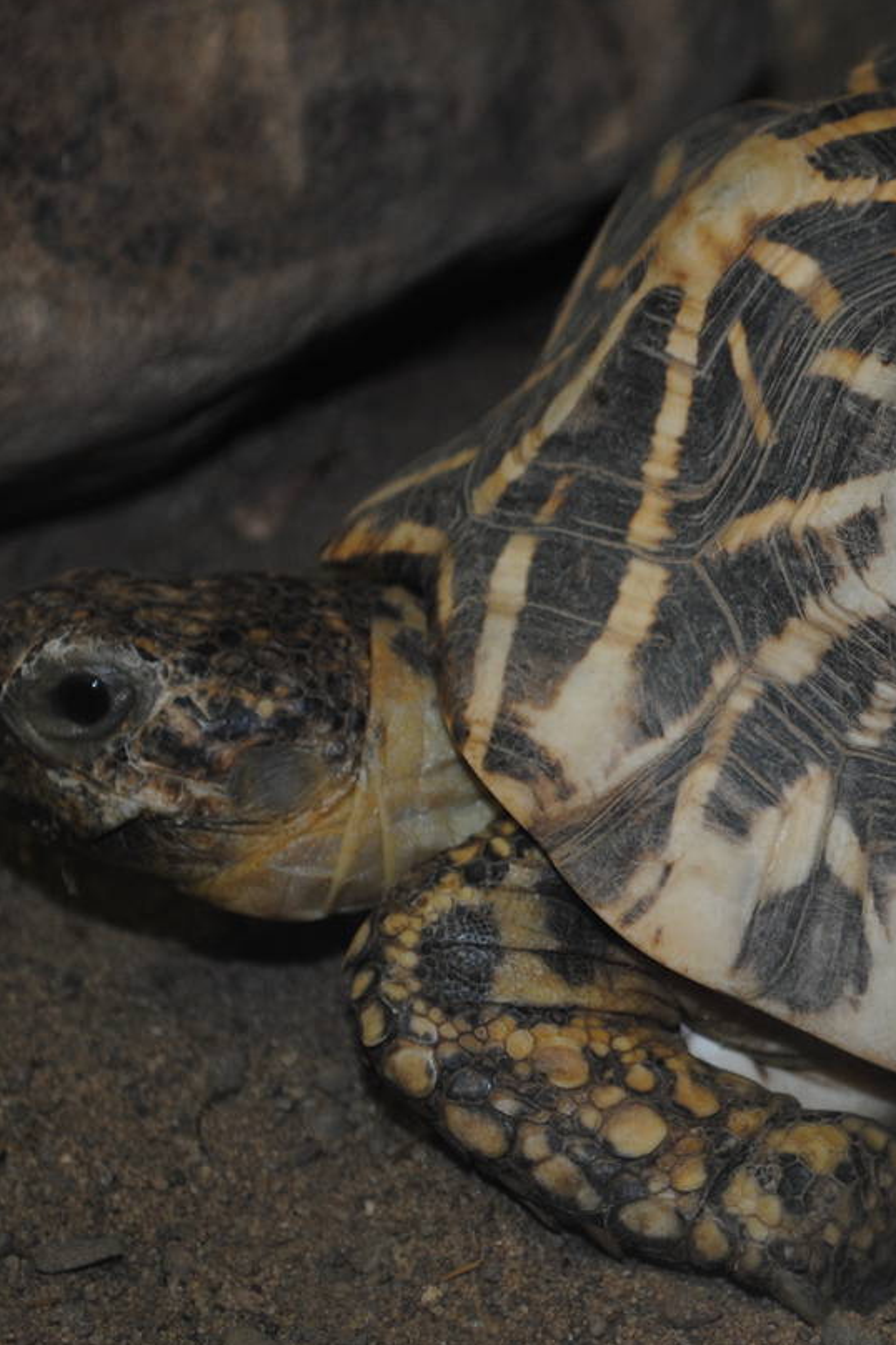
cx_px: 954
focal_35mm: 137
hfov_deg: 9.9
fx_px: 5114
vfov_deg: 15.0
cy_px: 606
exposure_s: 1/60
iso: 200
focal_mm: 46
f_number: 5.3
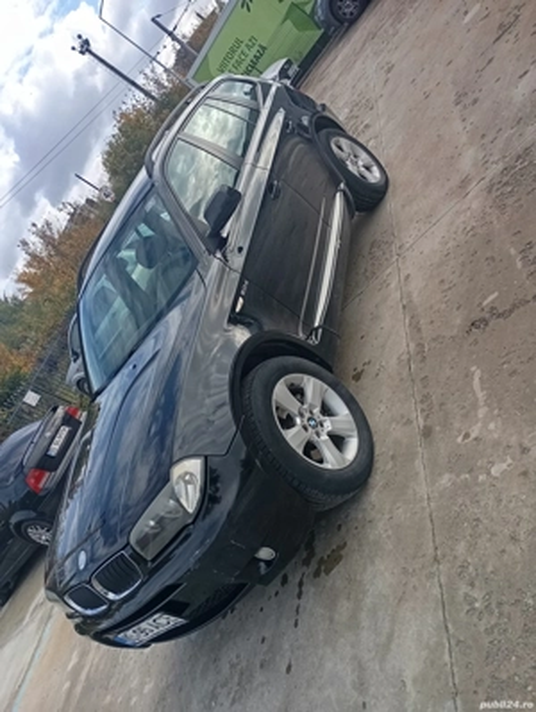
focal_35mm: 28
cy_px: 356
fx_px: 576
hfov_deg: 49.9
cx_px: 268
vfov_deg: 63.4
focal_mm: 4.27
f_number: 1.8
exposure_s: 1/358
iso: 100
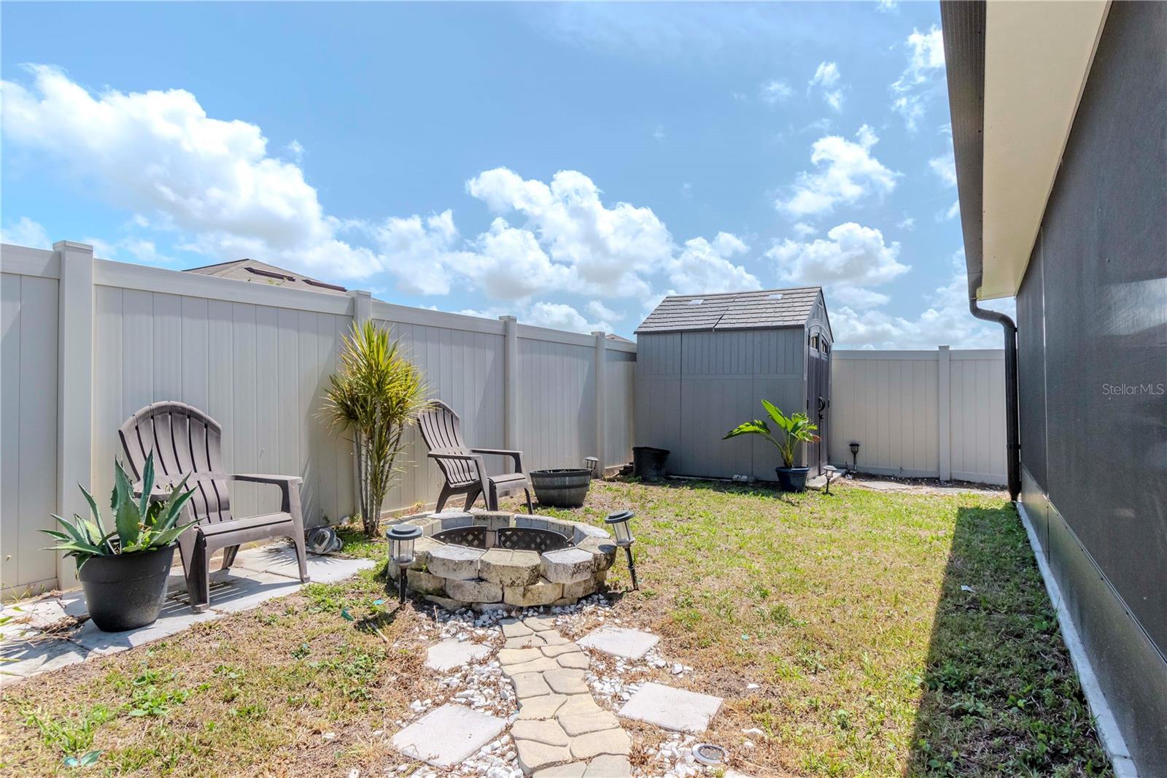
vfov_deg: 63.2
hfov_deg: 85.4
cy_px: 389
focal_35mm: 20
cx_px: 584
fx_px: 632
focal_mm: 13
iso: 500
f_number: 7.1
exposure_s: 1/1600
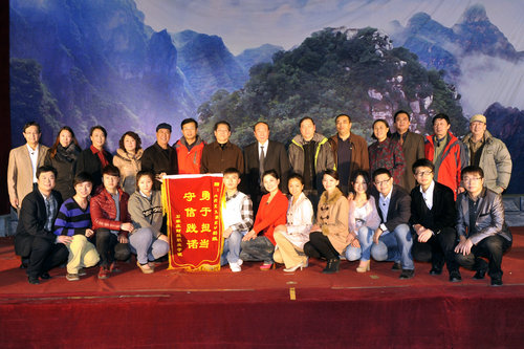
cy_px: 174
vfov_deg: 44.9
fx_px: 422
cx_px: 262
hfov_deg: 63.7
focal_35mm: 29
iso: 1250
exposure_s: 1/60
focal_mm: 29
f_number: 8
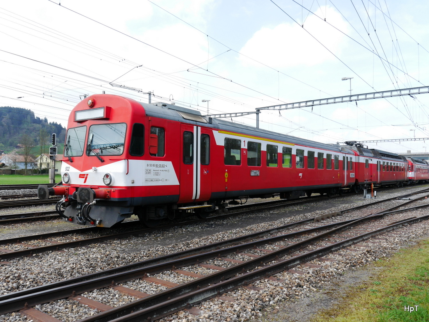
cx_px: 214
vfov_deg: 46.8
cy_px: 161
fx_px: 372
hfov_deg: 60.0
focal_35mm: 30
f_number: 6.3
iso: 160
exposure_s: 1/250
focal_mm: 15
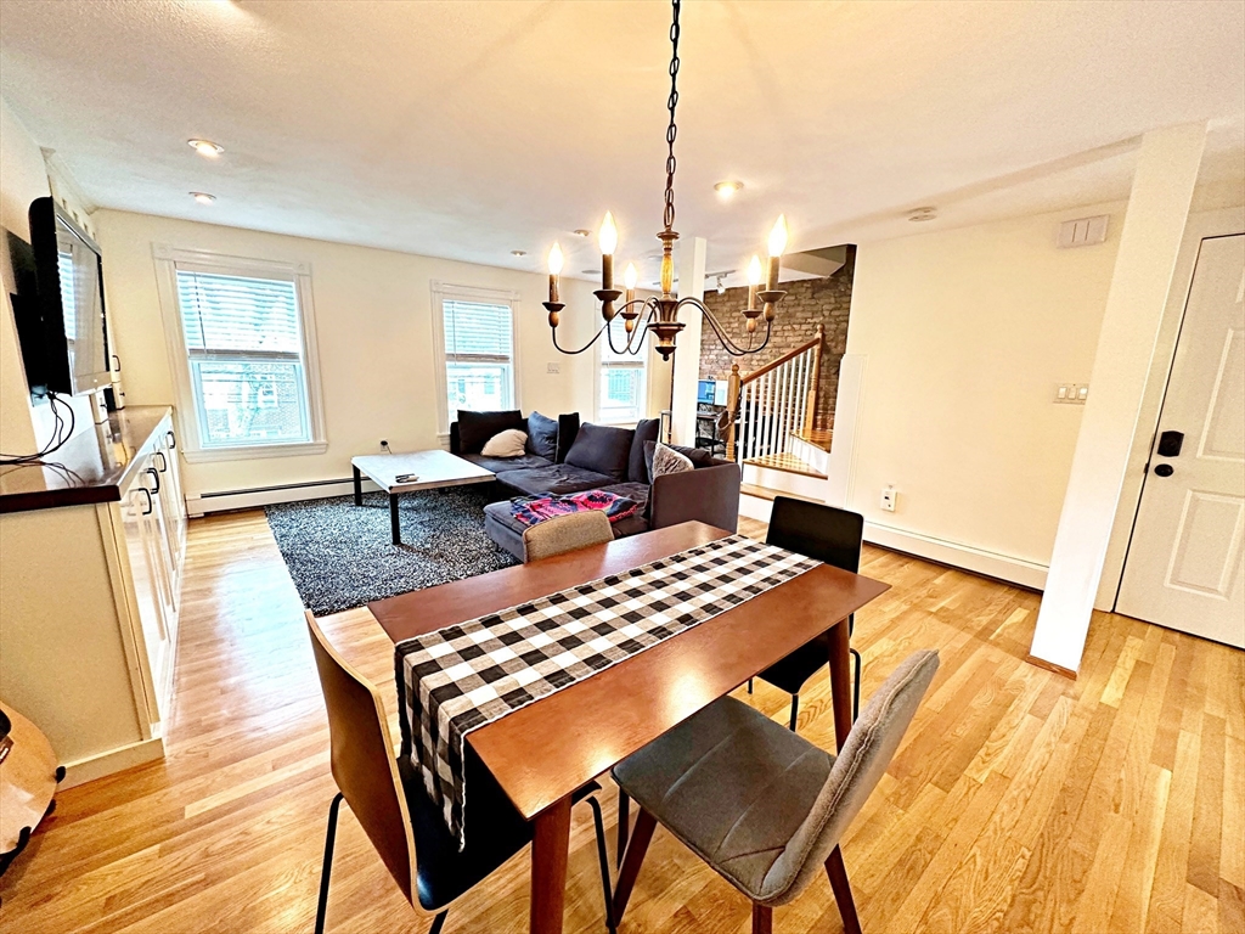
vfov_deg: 85.7
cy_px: 467
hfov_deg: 102.1
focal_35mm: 14
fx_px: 504
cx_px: 622
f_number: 2.2
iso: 250
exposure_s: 1/60
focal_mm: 2.22
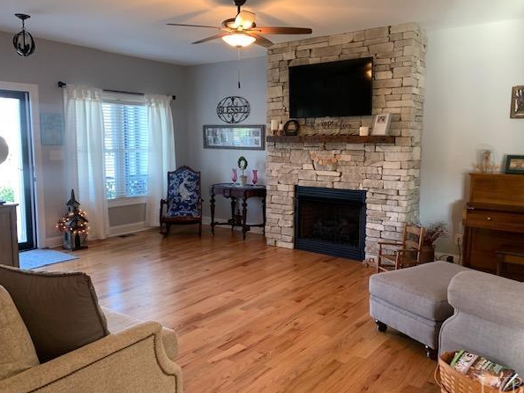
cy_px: 194
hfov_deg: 63.4
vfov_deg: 49.8
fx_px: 424
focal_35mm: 28
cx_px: 272
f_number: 1.8
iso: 160
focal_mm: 4.25
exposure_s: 1/60
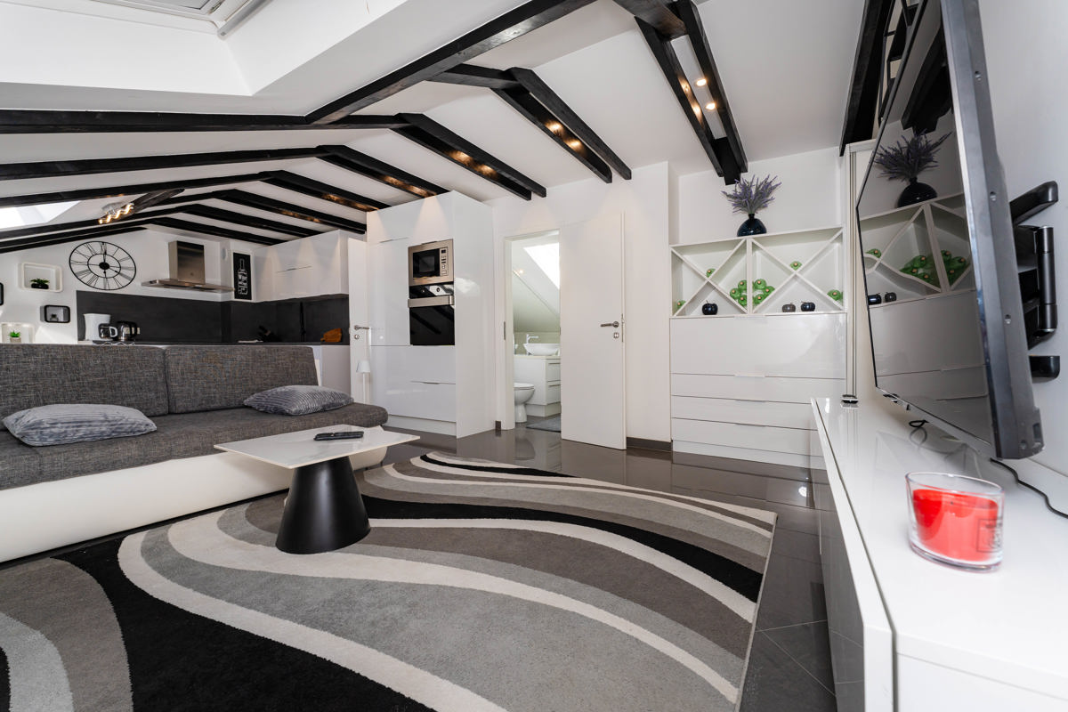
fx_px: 415
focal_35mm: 14
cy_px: 356
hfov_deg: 104.3
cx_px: 534
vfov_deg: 81.2
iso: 400
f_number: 7.1
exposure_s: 1/60
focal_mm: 14
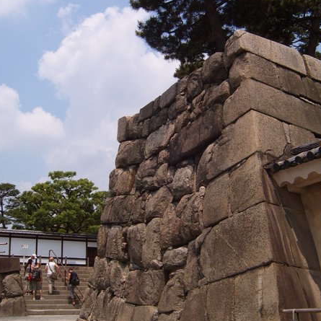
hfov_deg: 36.0
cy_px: 157
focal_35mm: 47
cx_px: 170
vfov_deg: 36.1
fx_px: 493
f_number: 6
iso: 63
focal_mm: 6.2
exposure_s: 1/350
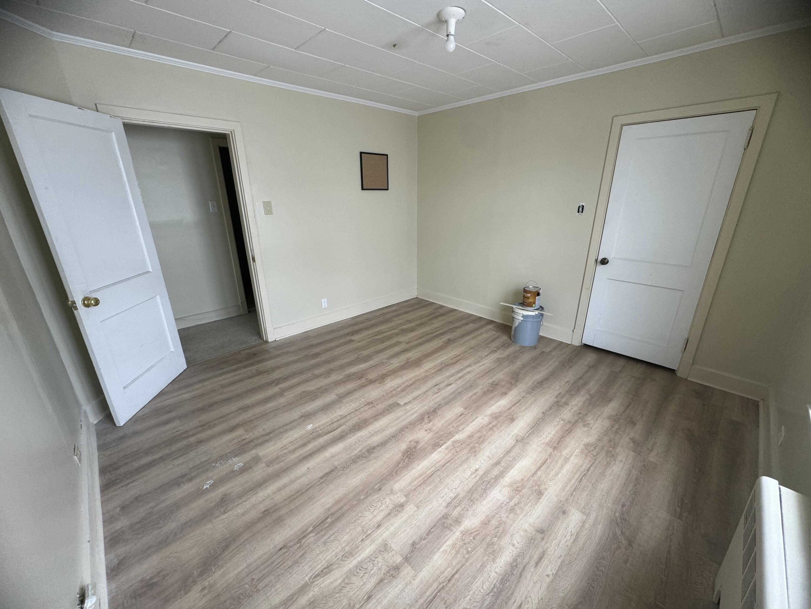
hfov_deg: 102.1
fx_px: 328
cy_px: 304
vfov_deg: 85.7
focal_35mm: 14
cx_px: 406
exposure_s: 1/99
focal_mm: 2.22
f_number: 2.2
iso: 100
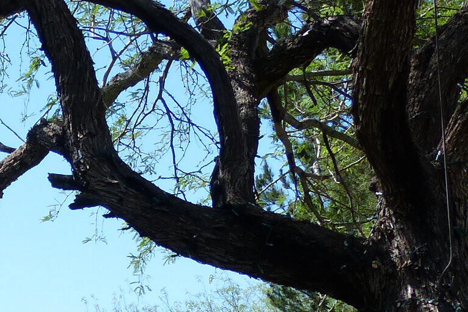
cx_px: -230
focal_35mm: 139
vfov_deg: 9.5
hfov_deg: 13.9
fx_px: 1807
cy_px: 509
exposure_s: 1/500
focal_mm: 7.1
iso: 100
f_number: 4
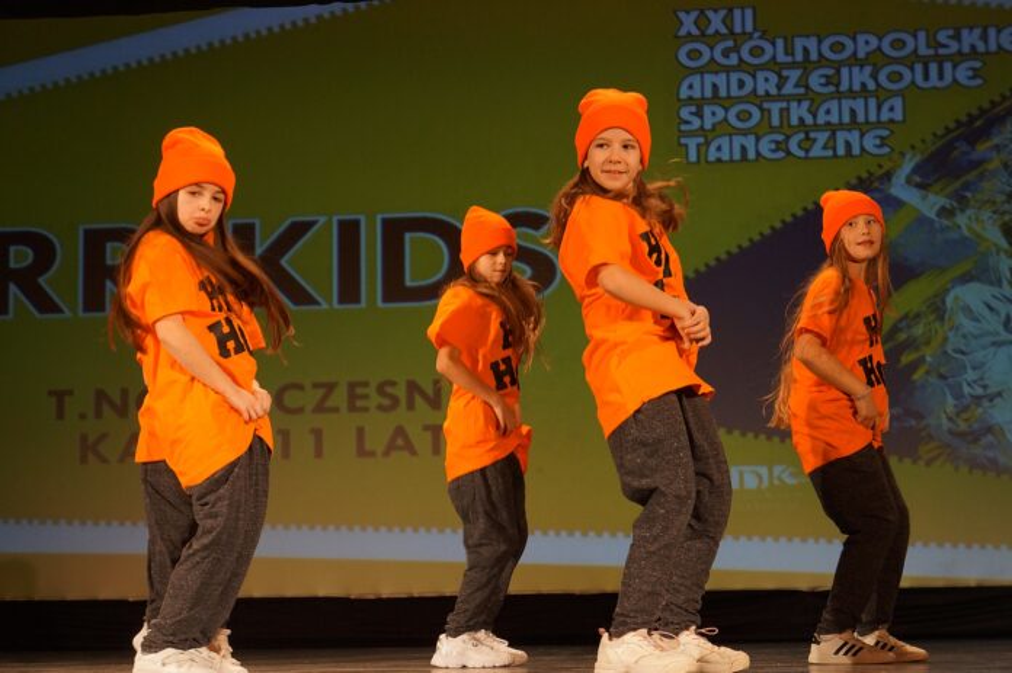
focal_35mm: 75
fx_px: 2107
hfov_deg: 27.0
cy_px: 336
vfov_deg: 18.2
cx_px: 506
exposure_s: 1/160
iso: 1000
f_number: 5
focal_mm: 50
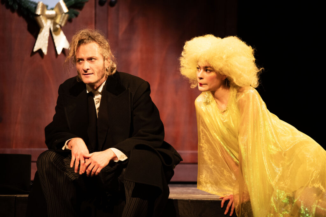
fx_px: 1721
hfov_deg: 10.8
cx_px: 163
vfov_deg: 7.2
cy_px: 108
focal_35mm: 190
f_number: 2.8
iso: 2000
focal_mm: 190
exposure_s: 1/100
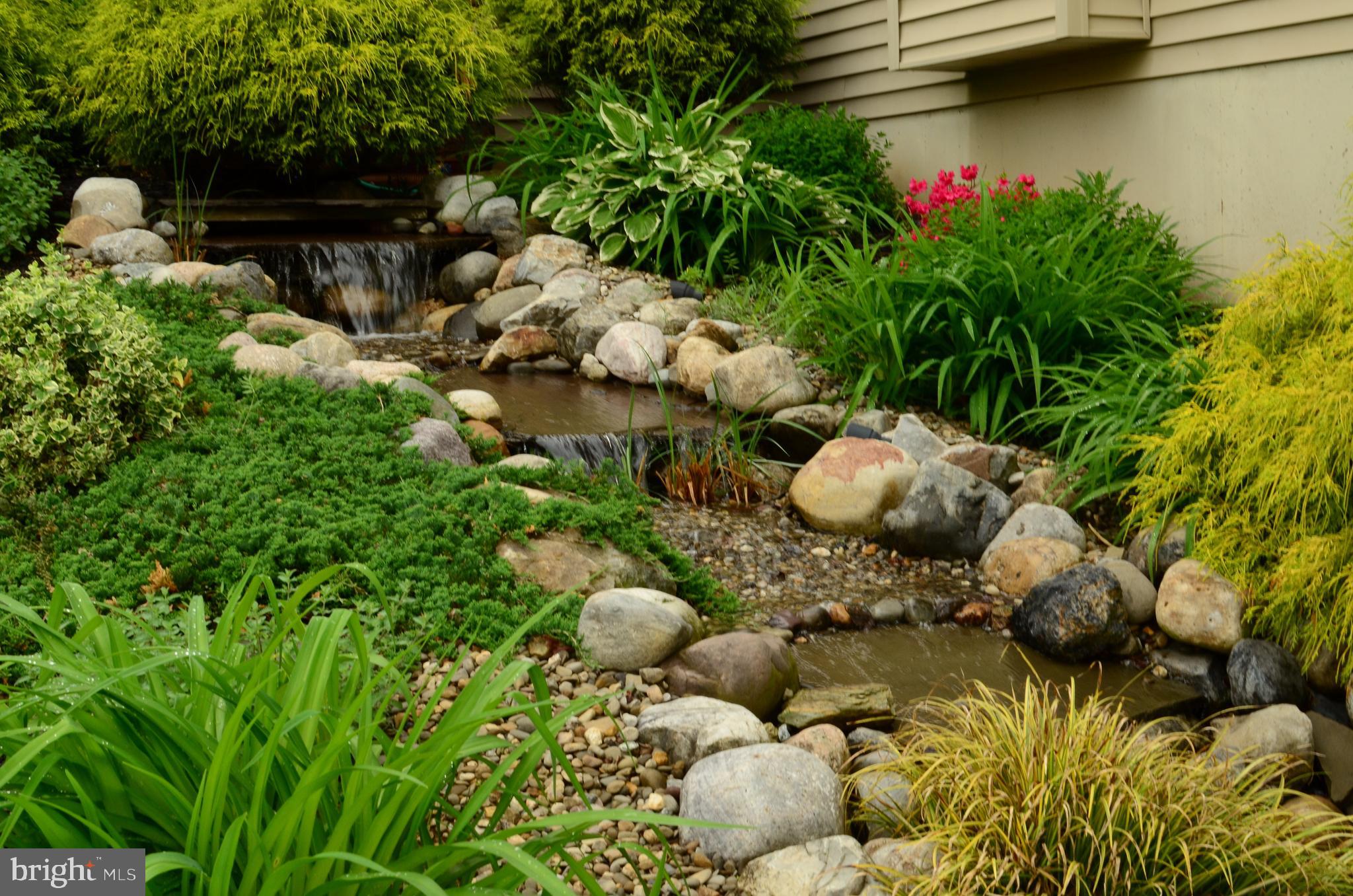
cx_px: 676
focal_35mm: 52
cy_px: 448
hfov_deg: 37.9
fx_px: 1969
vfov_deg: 25.6
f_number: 18
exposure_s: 1/60
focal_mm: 35
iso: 400
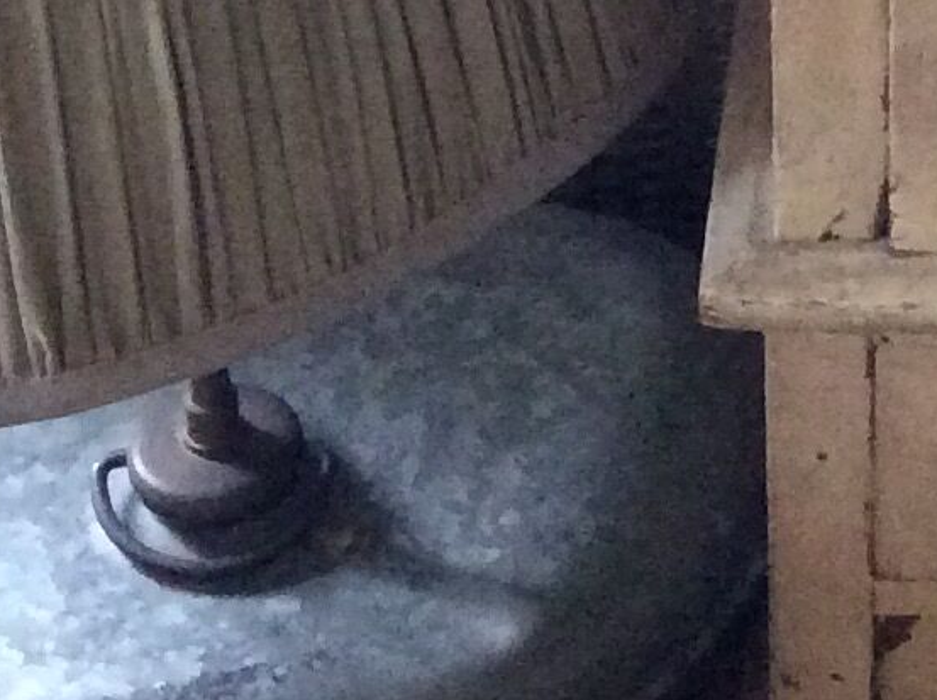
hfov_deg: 12.9
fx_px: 4054
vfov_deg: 9.2
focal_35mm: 150
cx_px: 1039
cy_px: -747
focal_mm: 3.3
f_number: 2.4
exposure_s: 1/25
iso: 320
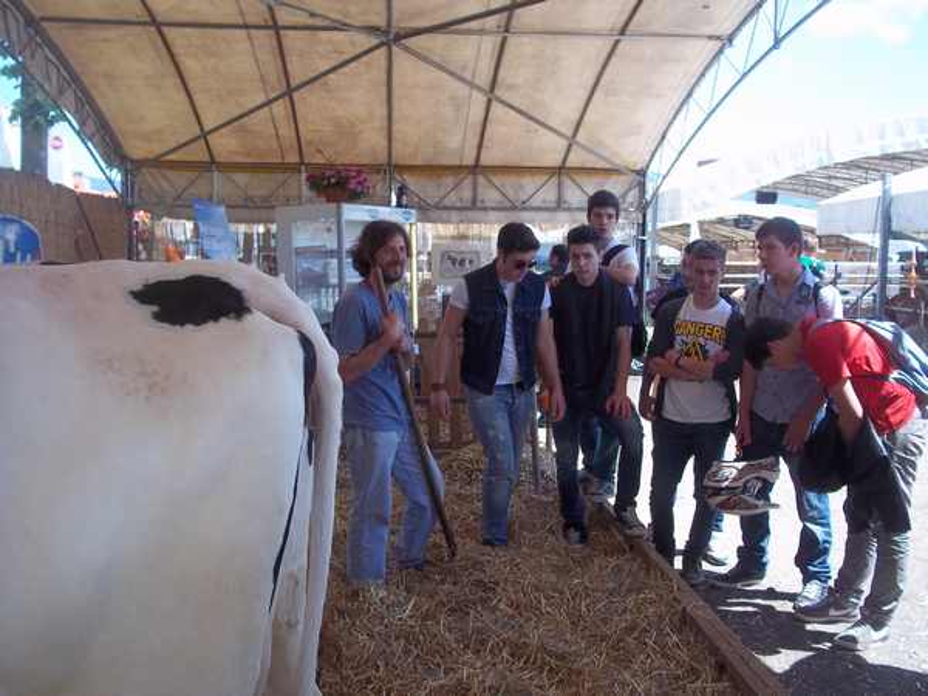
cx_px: 464
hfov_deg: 51.4
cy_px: 348
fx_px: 965
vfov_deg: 39.7
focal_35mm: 36
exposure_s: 1/250
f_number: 3.1
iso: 80
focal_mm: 6.5
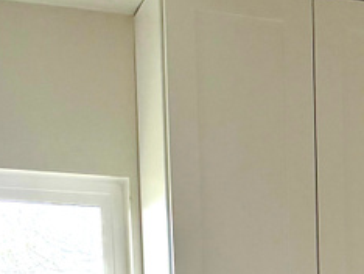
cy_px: 567
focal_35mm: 105
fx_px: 1105
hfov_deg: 18.2
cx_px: 376
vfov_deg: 12.3
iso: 200
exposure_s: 1/164
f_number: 1.78
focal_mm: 6.76
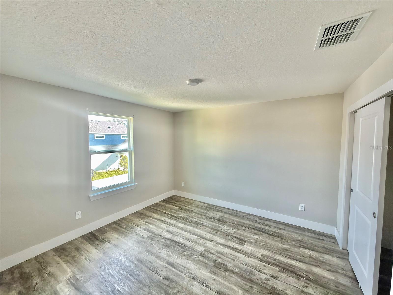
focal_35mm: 14
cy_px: 148
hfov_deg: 102.1
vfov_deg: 85.7
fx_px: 159
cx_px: 196
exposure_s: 1/30
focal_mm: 2.22
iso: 80
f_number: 2.2
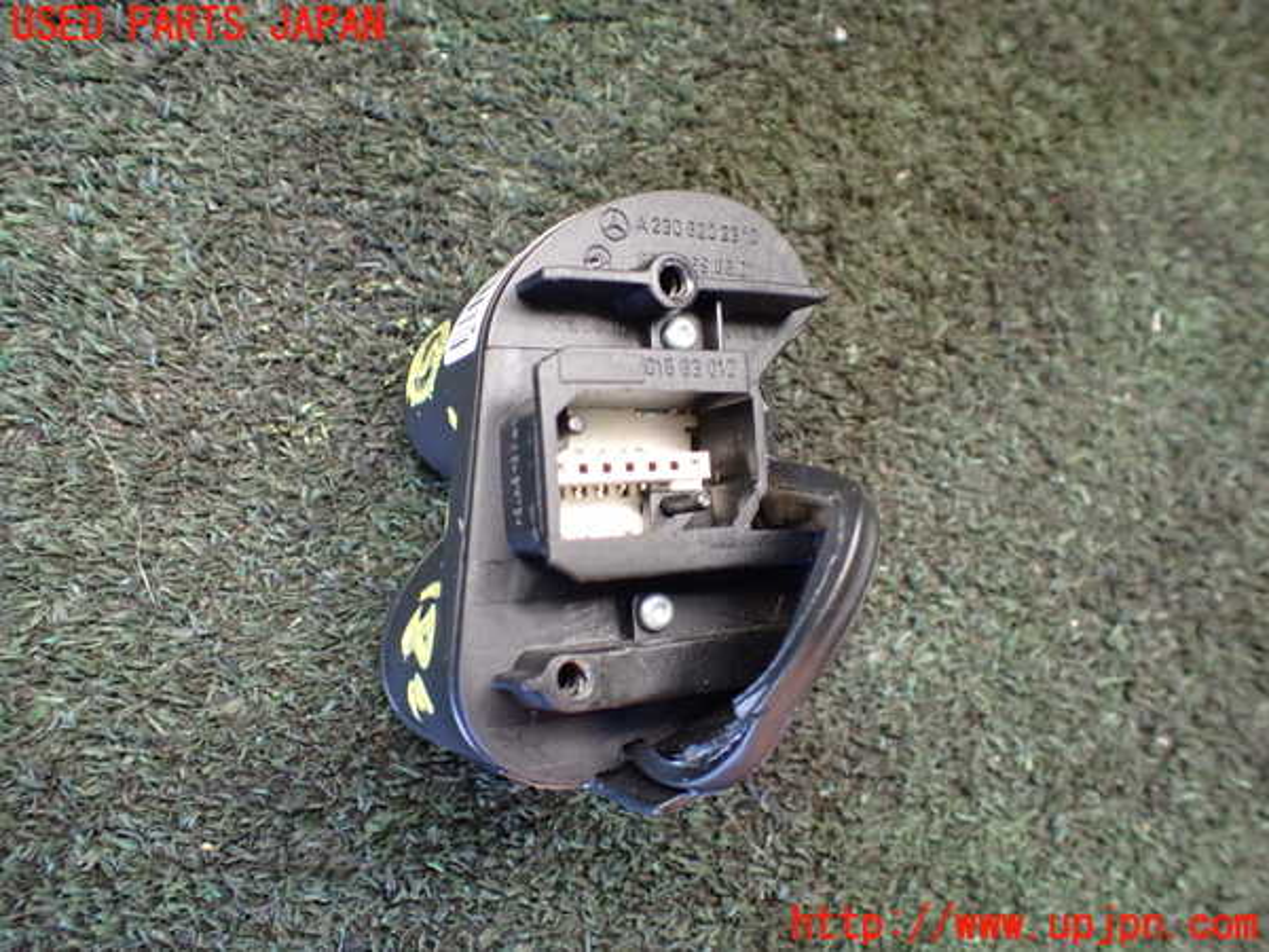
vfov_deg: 46.8
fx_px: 1100
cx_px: 634
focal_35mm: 30
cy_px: 476
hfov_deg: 60.0
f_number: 2.3
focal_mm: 5.4
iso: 800
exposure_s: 1/80
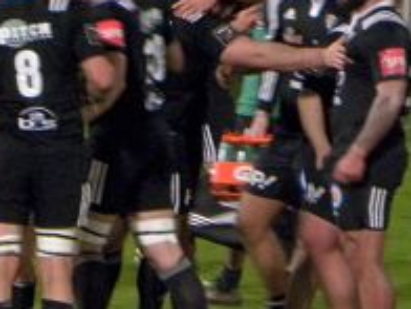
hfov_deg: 1.5
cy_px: 48
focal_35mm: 1300
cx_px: 6
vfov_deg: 1.1
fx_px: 15435
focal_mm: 75.7
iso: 400
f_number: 5
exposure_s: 1/43.3
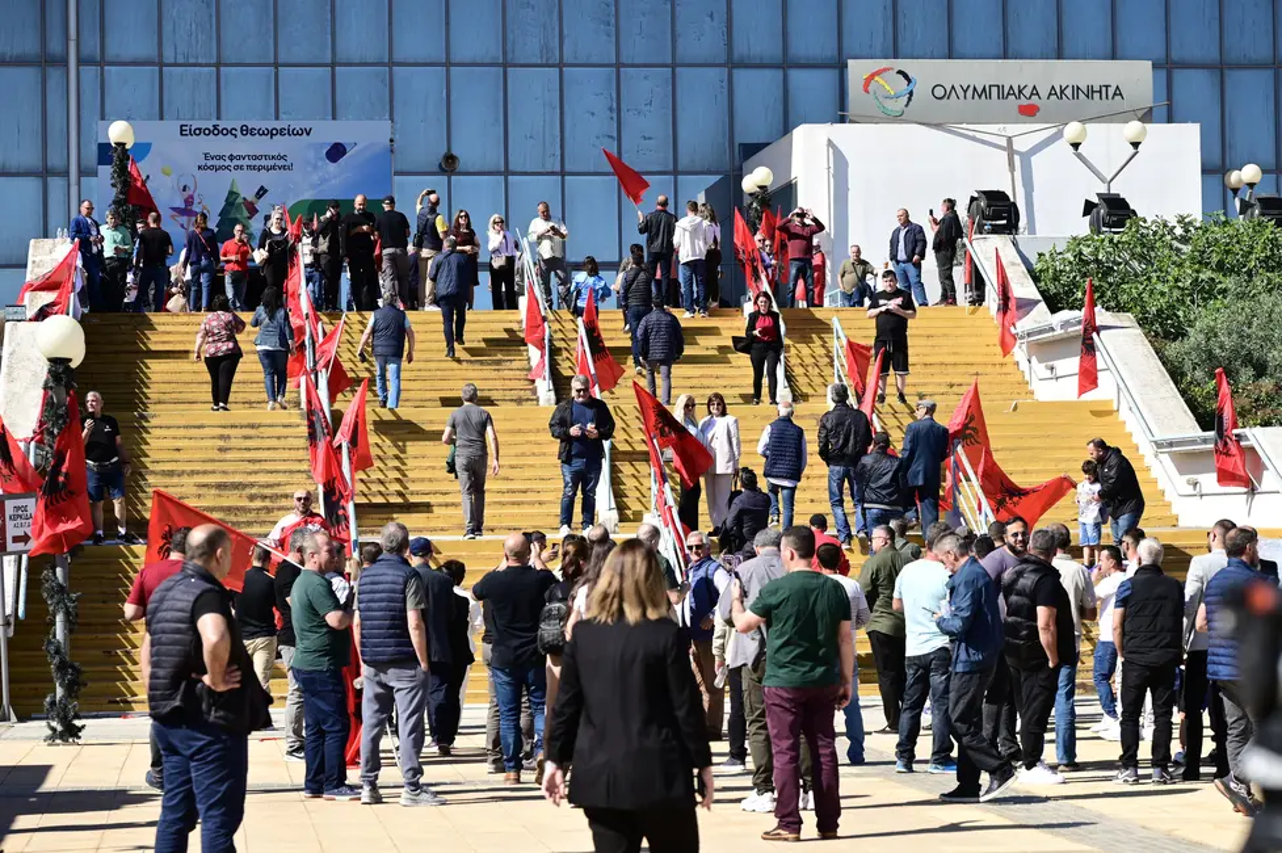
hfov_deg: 22.2
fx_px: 3274
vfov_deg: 14.8
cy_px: 426
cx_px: 641
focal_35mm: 92
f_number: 5.6
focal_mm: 92
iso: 125
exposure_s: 1/800
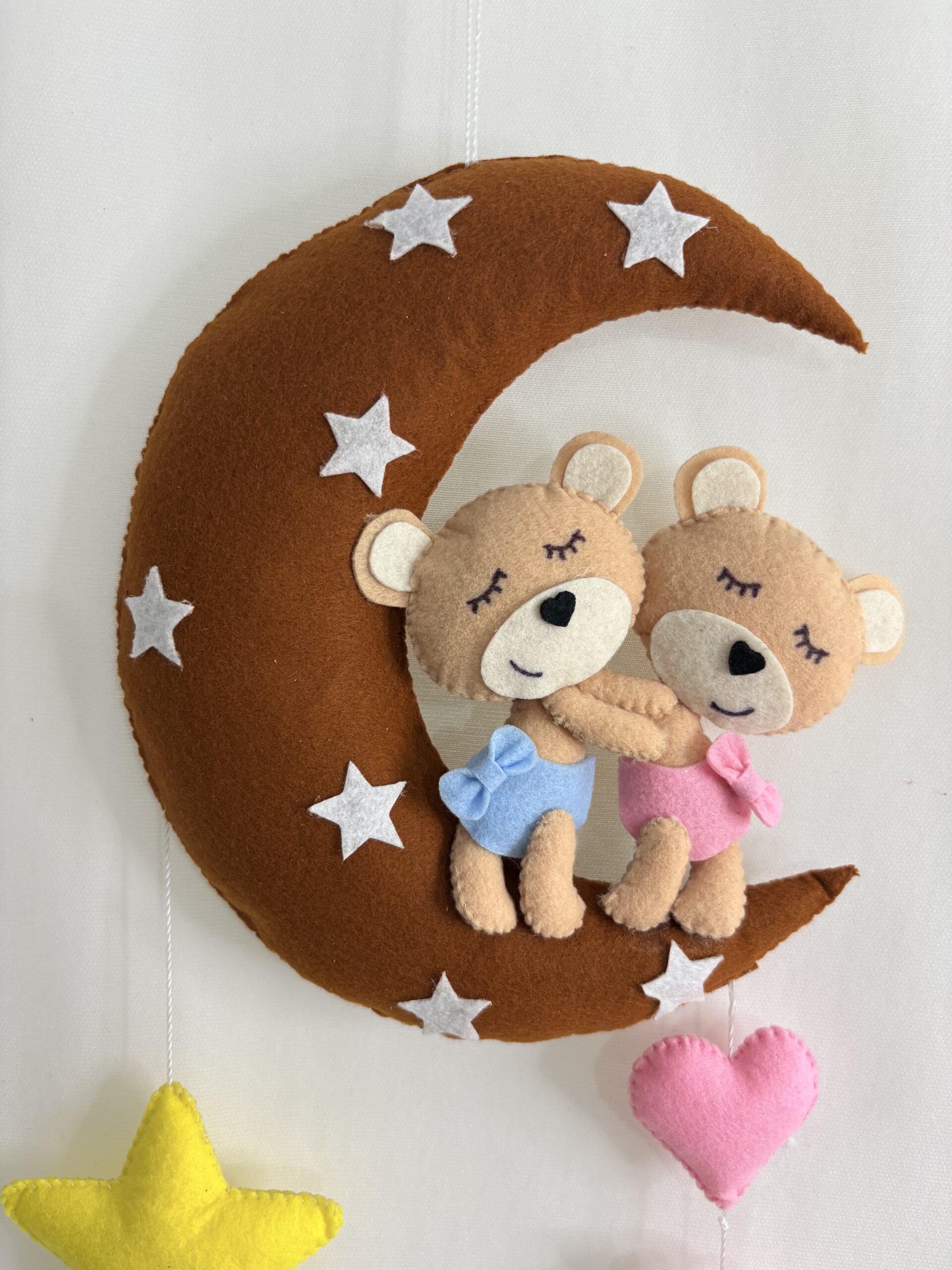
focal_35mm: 26
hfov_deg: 53.1
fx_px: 953
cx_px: 476
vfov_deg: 67.3
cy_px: 635
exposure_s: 1/50
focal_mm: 5.96
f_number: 1.6
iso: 125
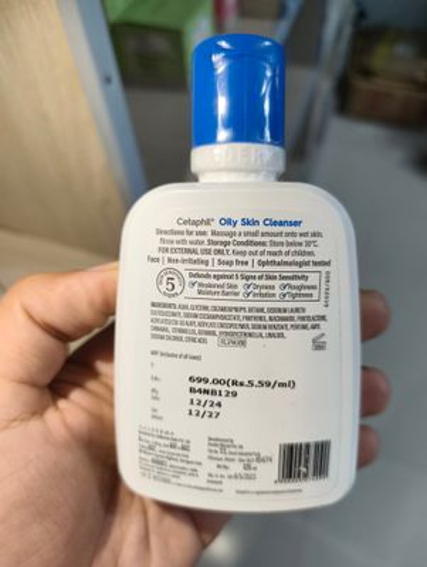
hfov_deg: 56.9
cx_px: 214
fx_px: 394
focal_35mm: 24
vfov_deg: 71.5
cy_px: 284
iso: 833
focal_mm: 5.56
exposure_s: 1/100
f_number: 1.87
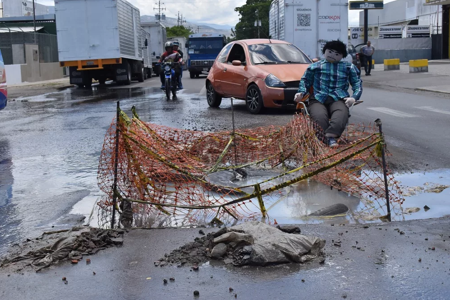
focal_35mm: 52
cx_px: 228
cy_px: 152
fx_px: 650
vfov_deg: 26.0
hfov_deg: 38.2
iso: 400
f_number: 8
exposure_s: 1/1250
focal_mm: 34
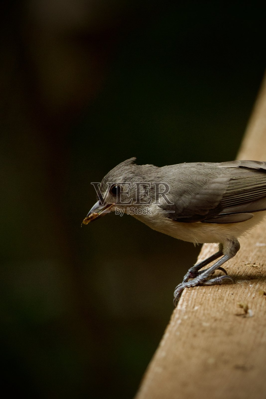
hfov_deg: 3.8
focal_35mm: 360
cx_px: 133
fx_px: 3989
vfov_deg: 5.7
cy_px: 200
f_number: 6.3
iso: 250
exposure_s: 1/500
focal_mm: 240
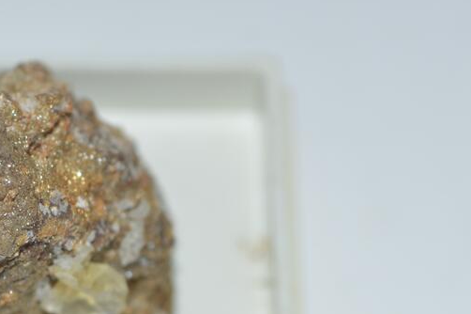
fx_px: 2683
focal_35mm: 205
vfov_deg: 6.7
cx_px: 88
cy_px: 281
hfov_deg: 10.0
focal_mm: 55
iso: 100
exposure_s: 1/60
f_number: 8
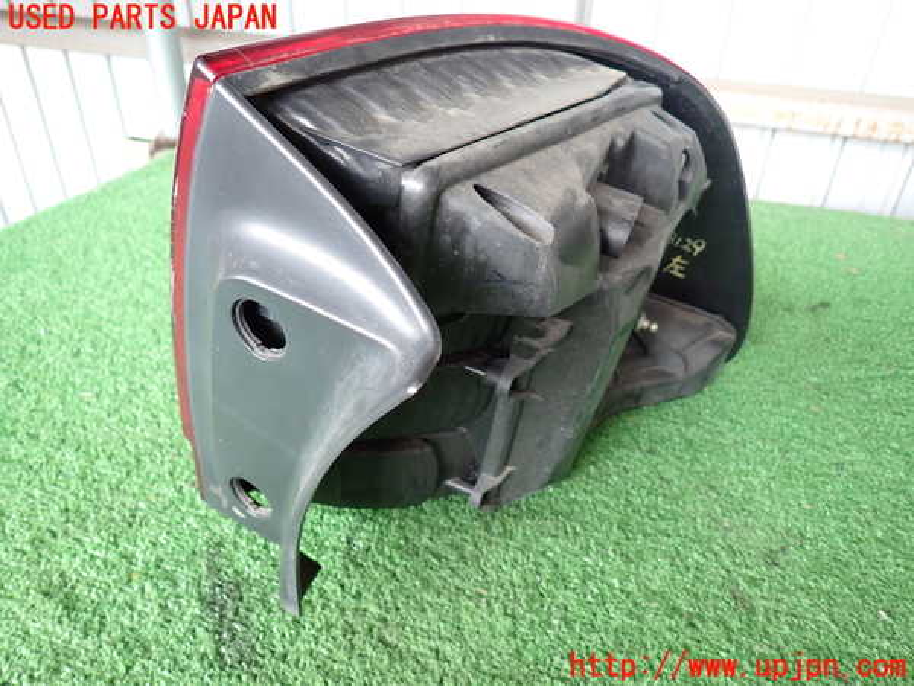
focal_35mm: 25
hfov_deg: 69.4
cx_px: 457
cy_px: 343
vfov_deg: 54.9
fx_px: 660
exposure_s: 1/60
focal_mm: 4.5
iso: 100
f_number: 2
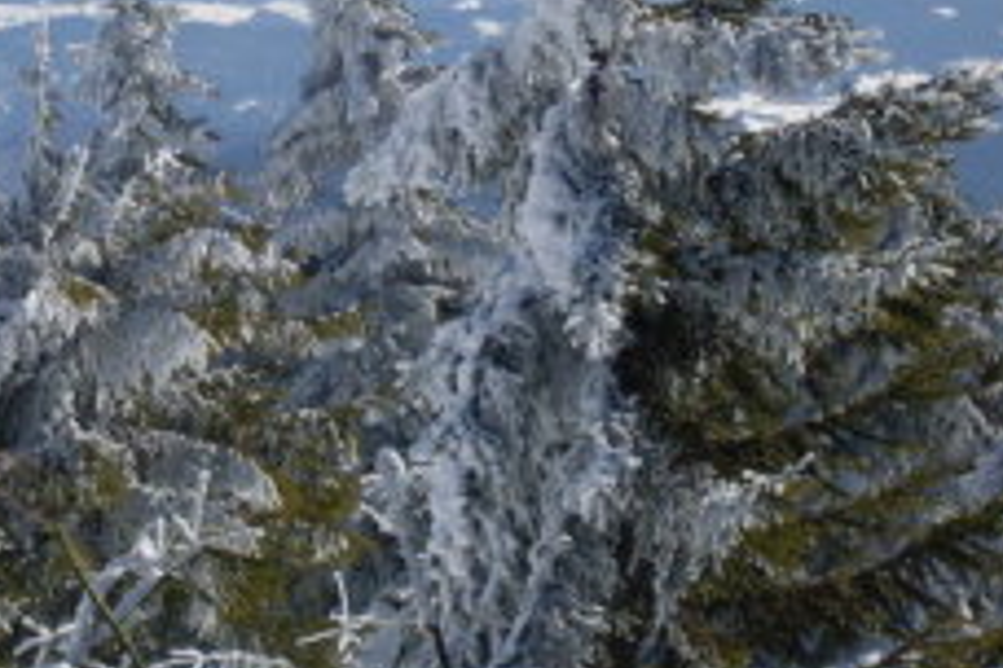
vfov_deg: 5.5
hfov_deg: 8.2
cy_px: -22
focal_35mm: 250
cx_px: 9
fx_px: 6965
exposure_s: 1/750
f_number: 5.2
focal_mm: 18.9
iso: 80
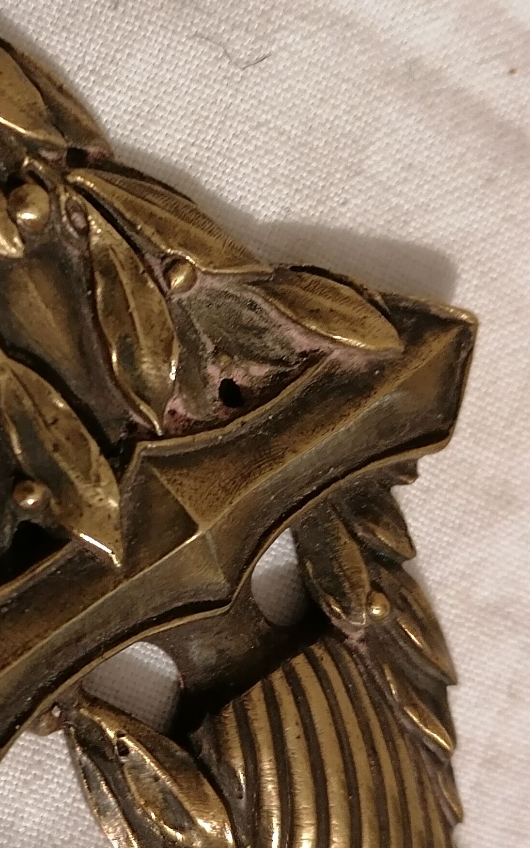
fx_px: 1456
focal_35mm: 63
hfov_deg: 20.4
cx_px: 119
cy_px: 433
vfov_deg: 32.5
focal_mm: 5.4
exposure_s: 1/25
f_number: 1.8
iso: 320
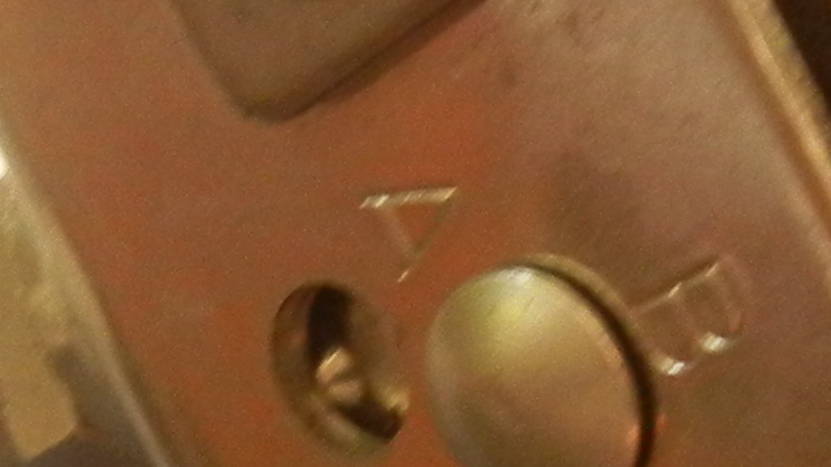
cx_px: 143
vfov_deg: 6.8
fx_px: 3878
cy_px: 722
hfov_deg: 12.2
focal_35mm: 176
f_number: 3.5
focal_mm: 5.4
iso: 400
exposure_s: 1/28
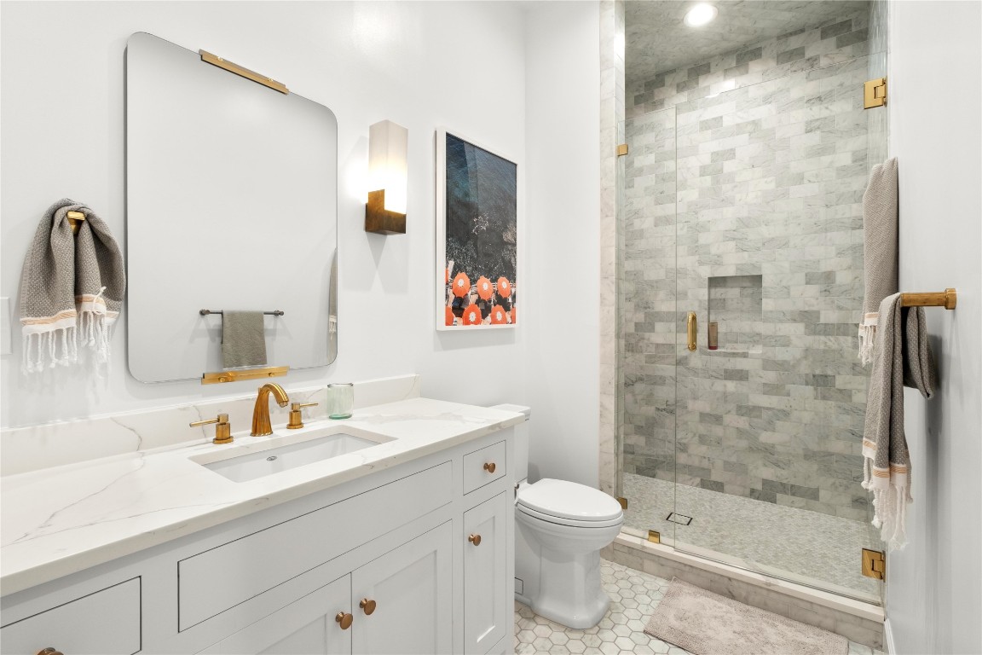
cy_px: 328
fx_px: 464
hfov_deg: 93.3
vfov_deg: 70.4
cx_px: 491
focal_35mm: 17
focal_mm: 11
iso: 400
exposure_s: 1/25
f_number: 8
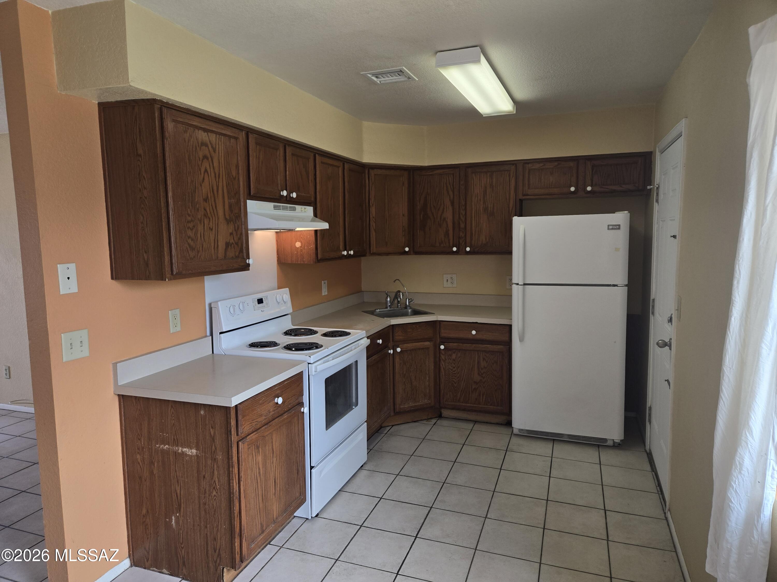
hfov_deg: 73.9
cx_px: 388
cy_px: 291
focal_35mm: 23
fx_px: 516
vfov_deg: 58.9
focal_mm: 5.4
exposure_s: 1/120
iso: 80
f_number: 1.8
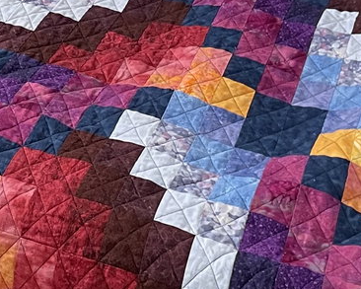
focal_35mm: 111
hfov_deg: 15.7
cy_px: -187
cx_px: -211
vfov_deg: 12.9
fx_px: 1186
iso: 125
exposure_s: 1/99
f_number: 1.6
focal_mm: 4.2
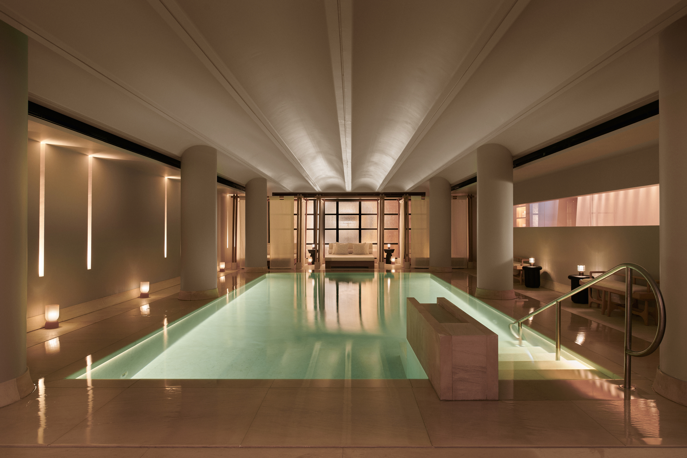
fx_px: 401
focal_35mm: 21
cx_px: 344
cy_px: 229
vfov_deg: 59.5
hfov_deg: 81.2
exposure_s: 20
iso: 64
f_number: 11
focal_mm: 21
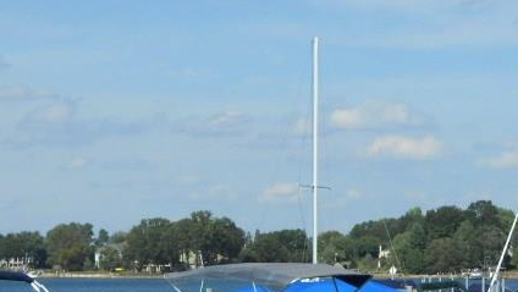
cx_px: 307
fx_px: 1951
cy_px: 337
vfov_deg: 8.5
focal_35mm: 142
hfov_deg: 15.1
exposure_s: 1/250
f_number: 7.4
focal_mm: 9.6
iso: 80
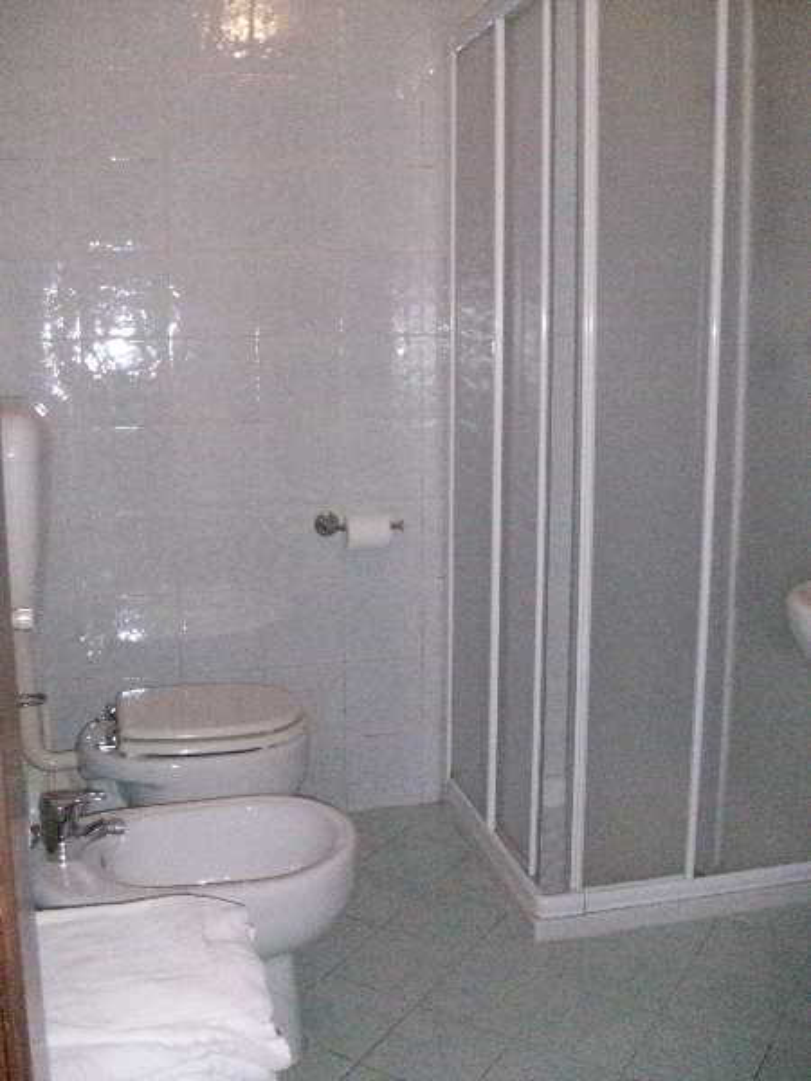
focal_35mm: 34
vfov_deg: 54.0
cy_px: 540
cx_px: 406
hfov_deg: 41.8
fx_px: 1062
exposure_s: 1/128
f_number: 2.8
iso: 800
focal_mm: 5.7
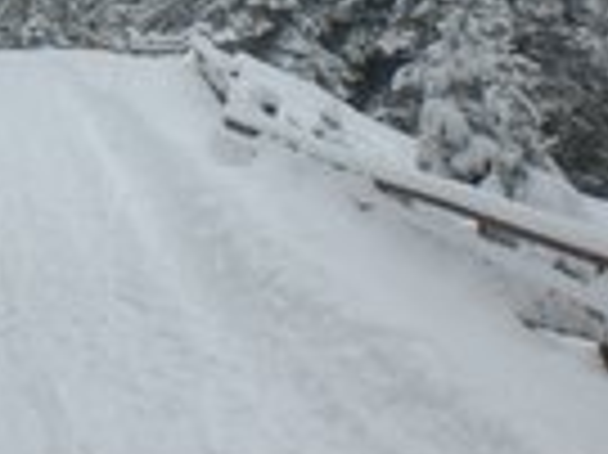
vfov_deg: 13.0
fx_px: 1983
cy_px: 40
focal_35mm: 113
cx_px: 0
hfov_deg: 17.0
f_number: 4.4
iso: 50
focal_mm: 6.3
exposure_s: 1/250
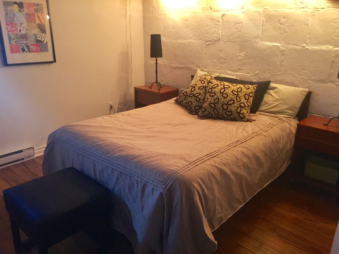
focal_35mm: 29
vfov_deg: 48.2
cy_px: 127
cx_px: 170
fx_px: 284
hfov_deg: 61.7
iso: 125
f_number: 2.2
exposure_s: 1/4
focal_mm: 4.15
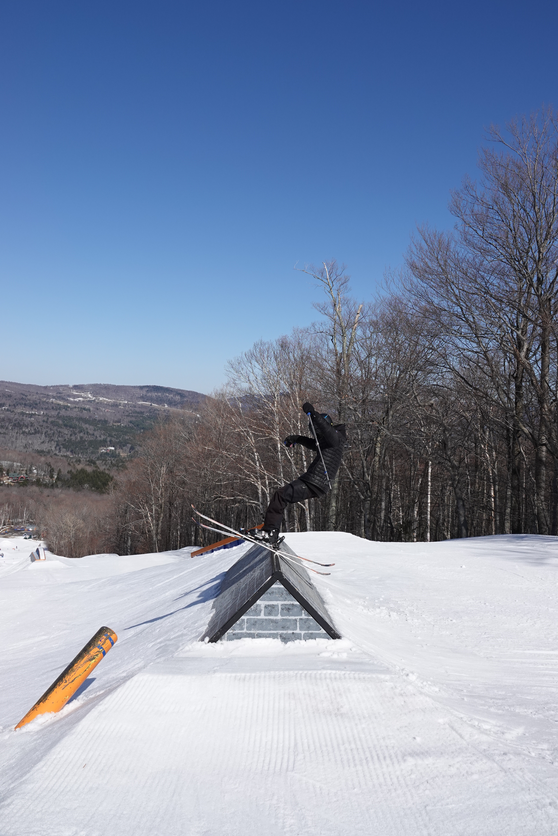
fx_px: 604
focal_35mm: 26
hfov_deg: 49.5
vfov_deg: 69.4
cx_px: 290
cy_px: 407
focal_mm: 9.14
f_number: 4.5
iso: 100
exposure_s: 1/1000
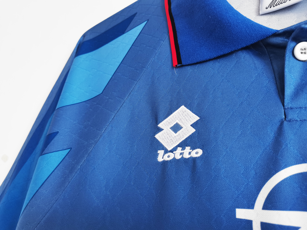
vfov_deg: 53.1
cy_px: 115
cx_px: 154
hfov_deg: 67.3
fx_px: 231
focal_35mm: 26
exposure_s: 1/50
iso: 160
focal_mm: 5.58
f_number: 1.8
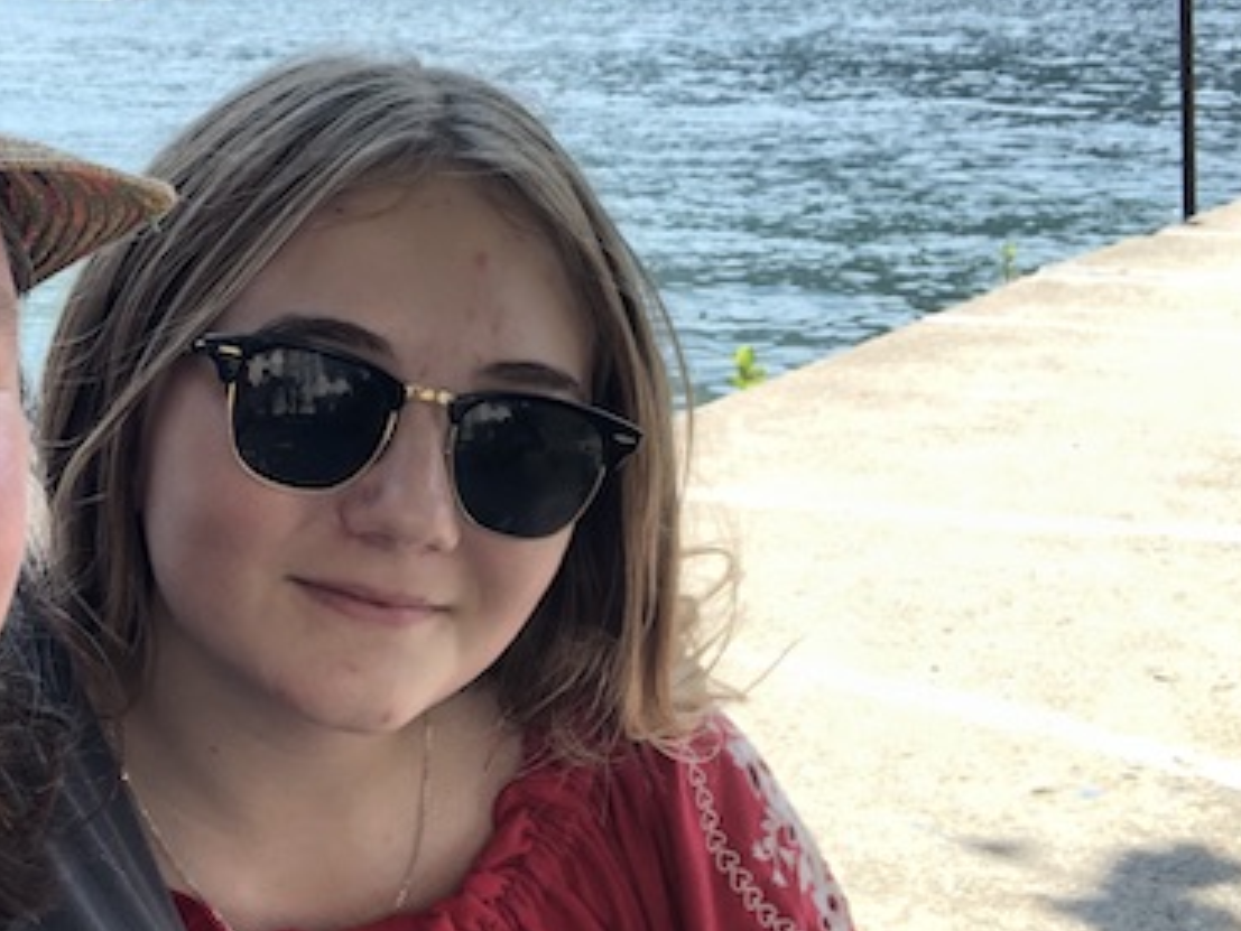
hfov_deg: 28.7
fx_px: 2331
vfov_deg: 22.6
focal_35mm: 65
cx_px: 124
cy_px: 486
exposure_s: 1/120
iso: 20
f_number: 2.2
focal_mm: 2.87
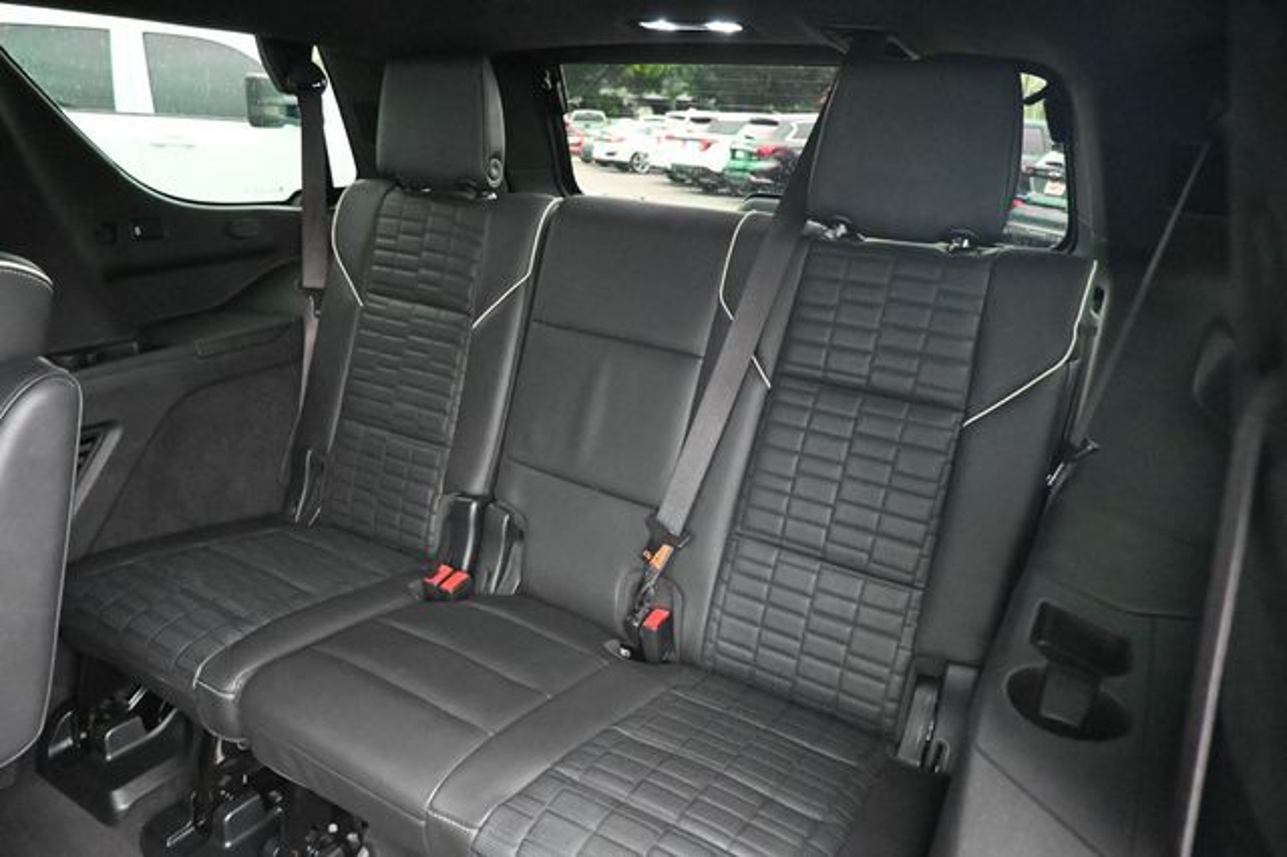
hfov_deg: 73.8
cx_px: 644
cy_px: 428
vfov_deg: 53.1
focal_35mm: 24
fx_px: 858
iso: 11400
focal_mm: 16
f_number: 3.5
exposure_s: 1/60
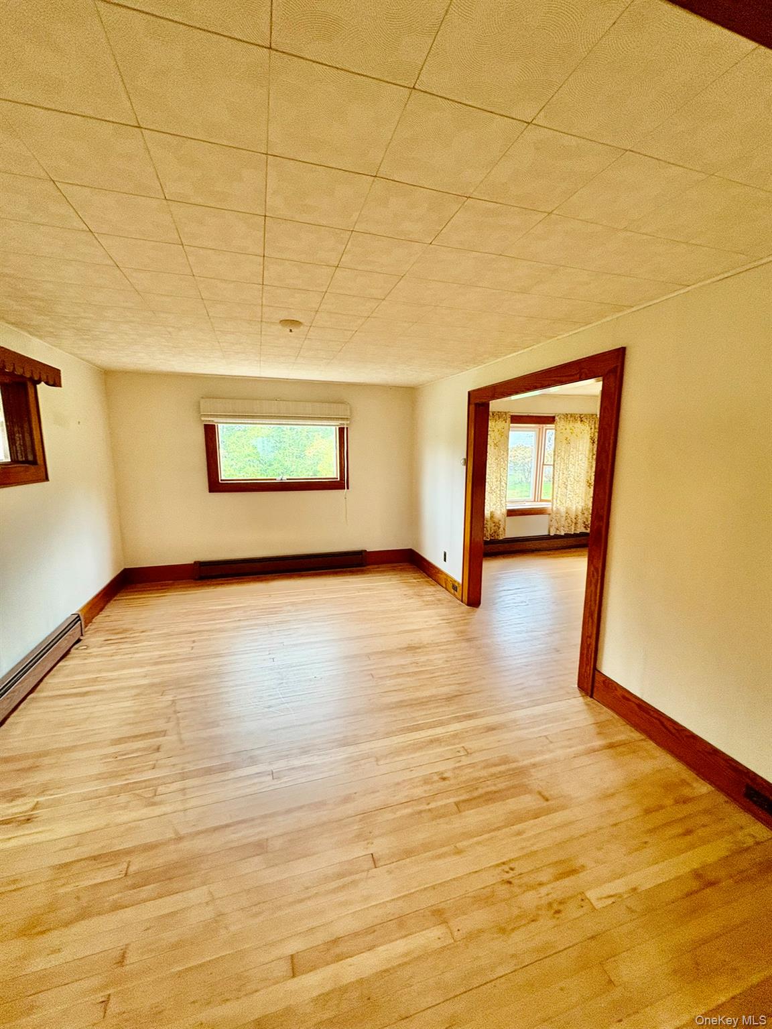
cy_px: 514
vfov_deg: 102.1
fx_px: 416
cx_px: 386
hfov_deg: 85.7
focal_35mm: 14
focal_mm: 2.22
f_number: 2.2
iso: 250
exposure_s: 1/60
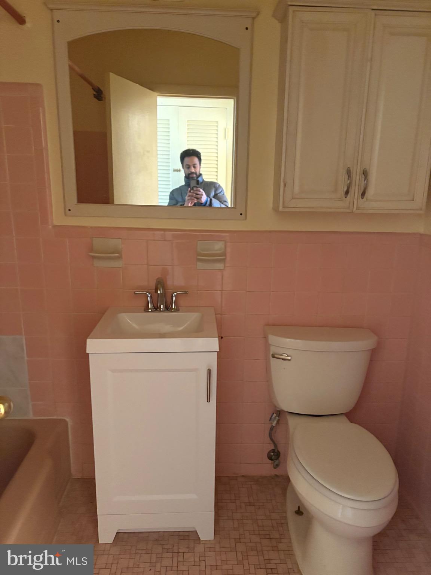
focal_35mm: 26
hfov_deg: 53.1
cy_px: 288
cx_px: 216
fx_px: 432
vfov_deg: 67.3
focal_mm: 5.96
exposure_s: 1/40
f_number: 1.6
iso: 500
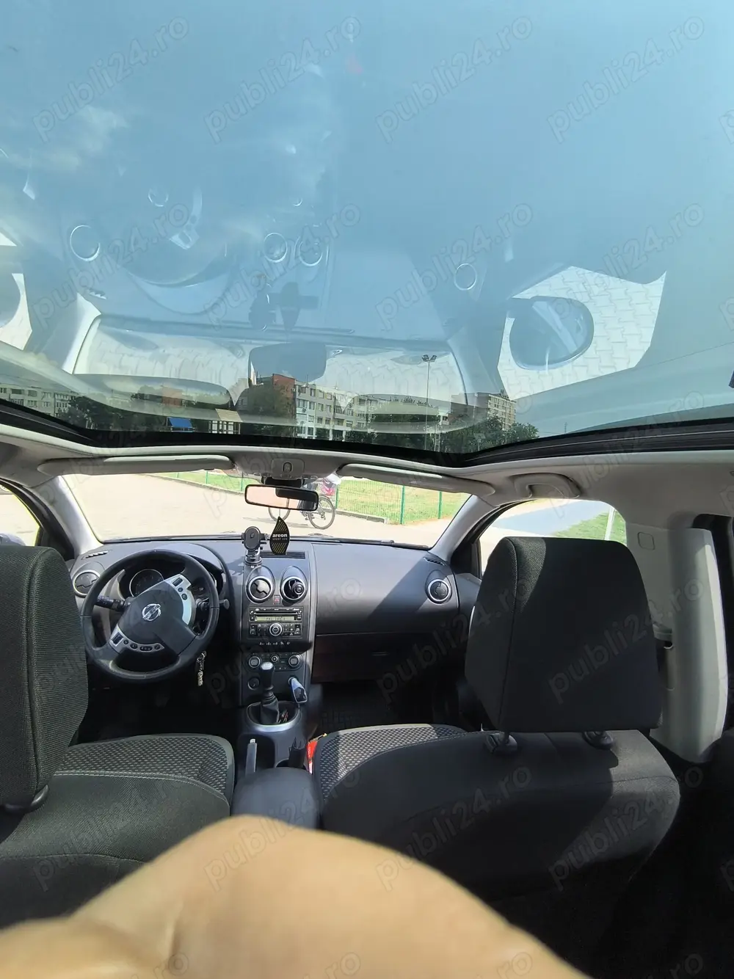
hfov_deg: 78.1
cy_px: 490
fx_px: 452
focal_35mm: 16
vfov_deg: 94.5
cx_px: 367
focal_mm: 1.65
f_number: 2.2
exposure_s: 1/539
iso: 50
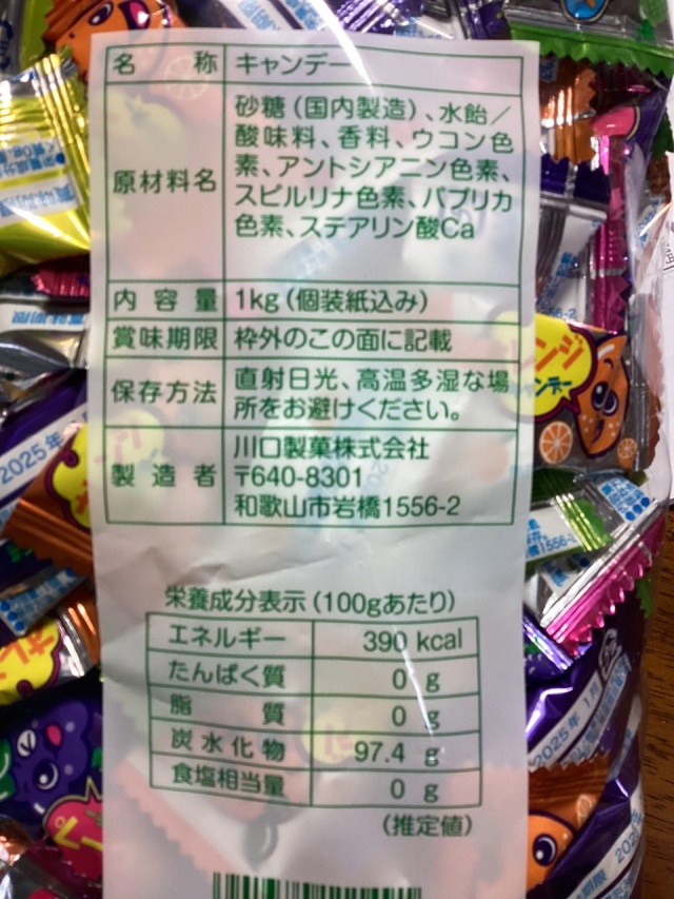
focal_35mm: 31
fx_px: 805
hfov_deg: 45.5
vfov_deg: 58.3
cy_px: 450
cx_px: 337
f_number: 2.4
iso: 50
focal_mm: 3.3
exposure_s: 1/60
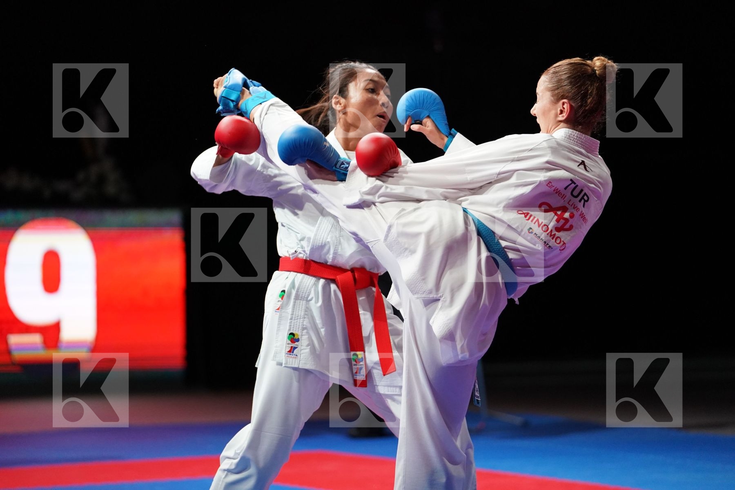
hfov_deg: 12.2
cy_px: 245
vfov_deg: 8.2
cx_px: 368
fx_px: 3430
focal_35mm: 168
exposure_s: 1/1000
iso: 5000
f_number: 2.8
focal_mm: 168
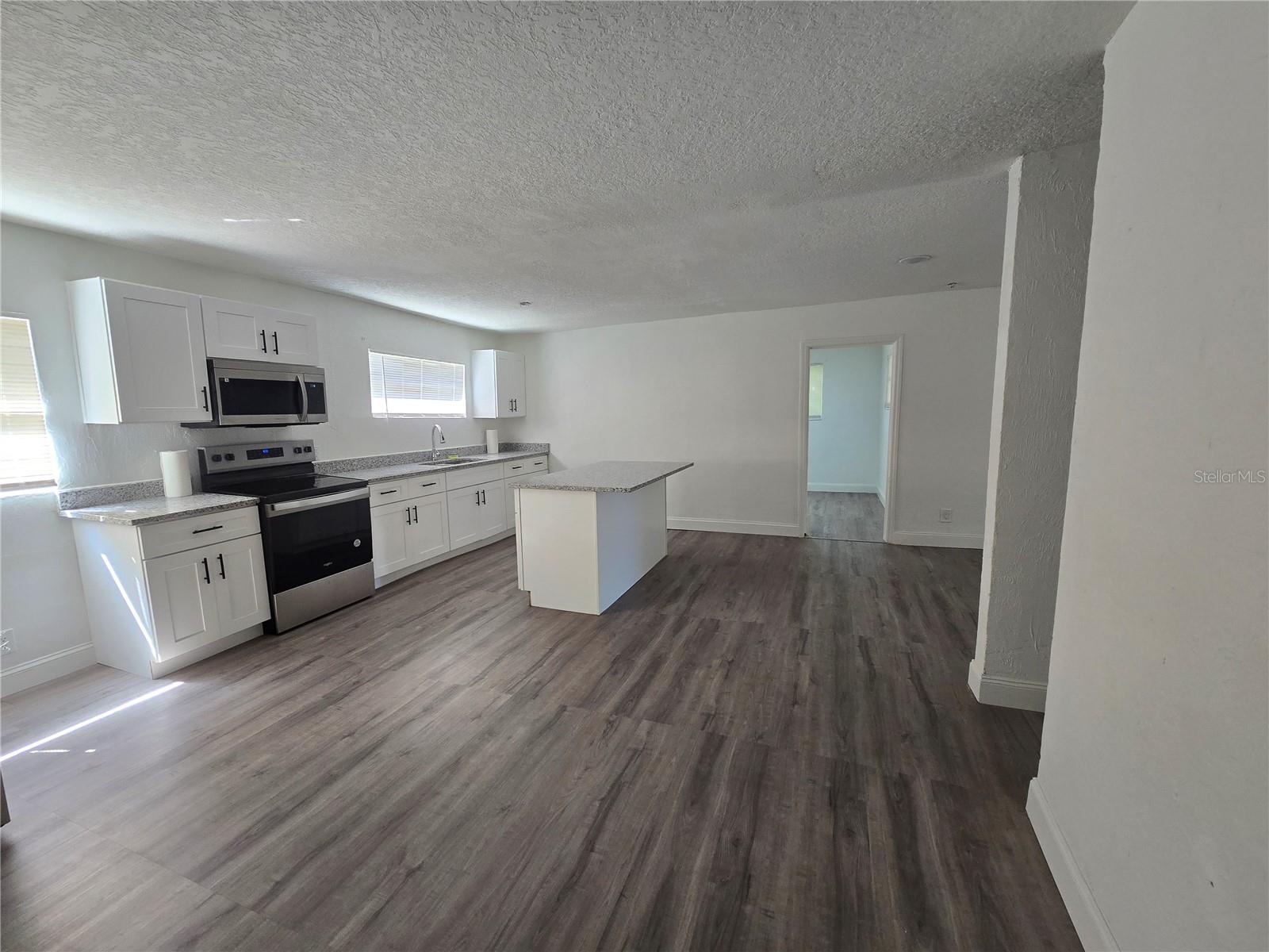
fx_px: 477
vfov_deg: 89.9
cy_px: 476
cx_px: 634
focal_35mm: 13
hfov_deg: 106.2
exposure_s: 1/60
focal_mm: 2.2
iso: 160
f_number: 2.2
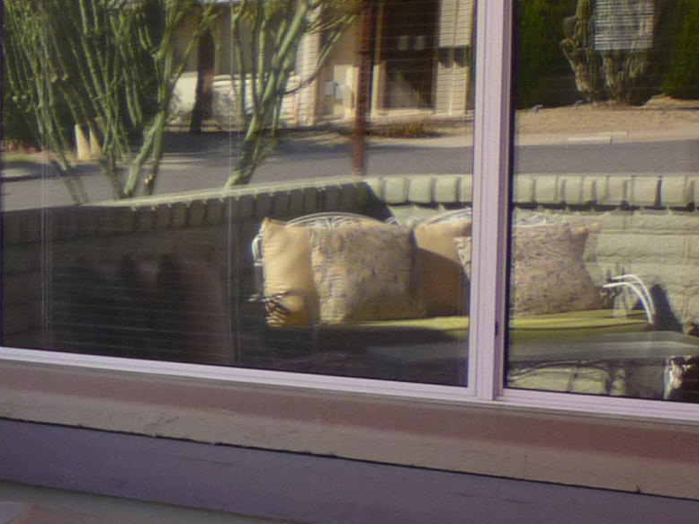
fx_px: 2262
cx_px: -544
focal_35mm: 112
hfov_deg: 15.3
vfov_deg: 13.1
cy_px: 444
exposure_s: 1/200
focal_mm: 5.2
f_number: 3.3
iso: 80
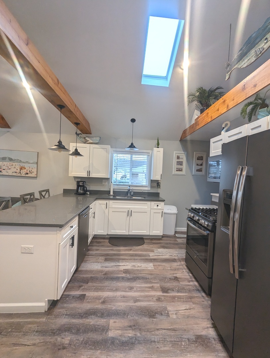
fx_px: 166
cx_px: 135
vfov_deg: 94.4
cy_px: 179
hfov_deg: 78.2
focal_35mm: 16
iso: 196
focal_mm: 2.35
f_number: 2.2
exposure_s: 1/120
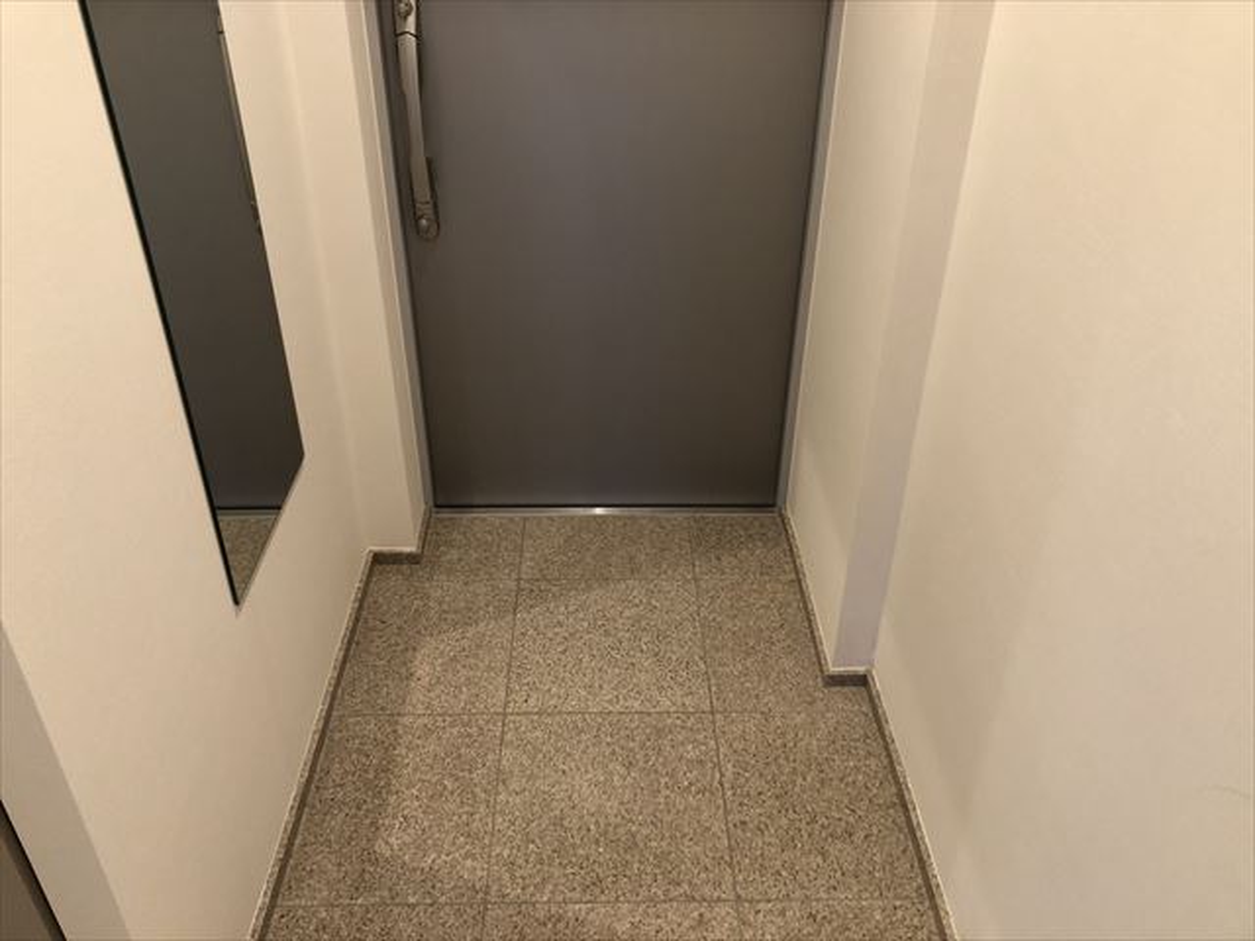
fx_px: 1015
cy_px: 470
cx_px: 628
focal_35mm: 28
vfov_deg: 49.7
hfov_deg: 63.4
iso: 40
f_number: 1.8
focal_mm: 3.99
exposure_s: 1/20
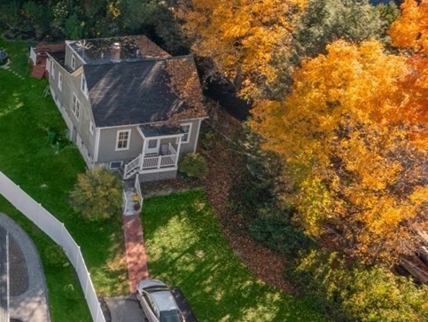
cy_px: 201
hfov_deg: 31.3
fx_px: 705
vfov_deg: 25.6
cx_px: 0
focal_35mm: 57
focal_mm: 10.26
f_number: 5.6
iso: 400
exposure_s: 1/100
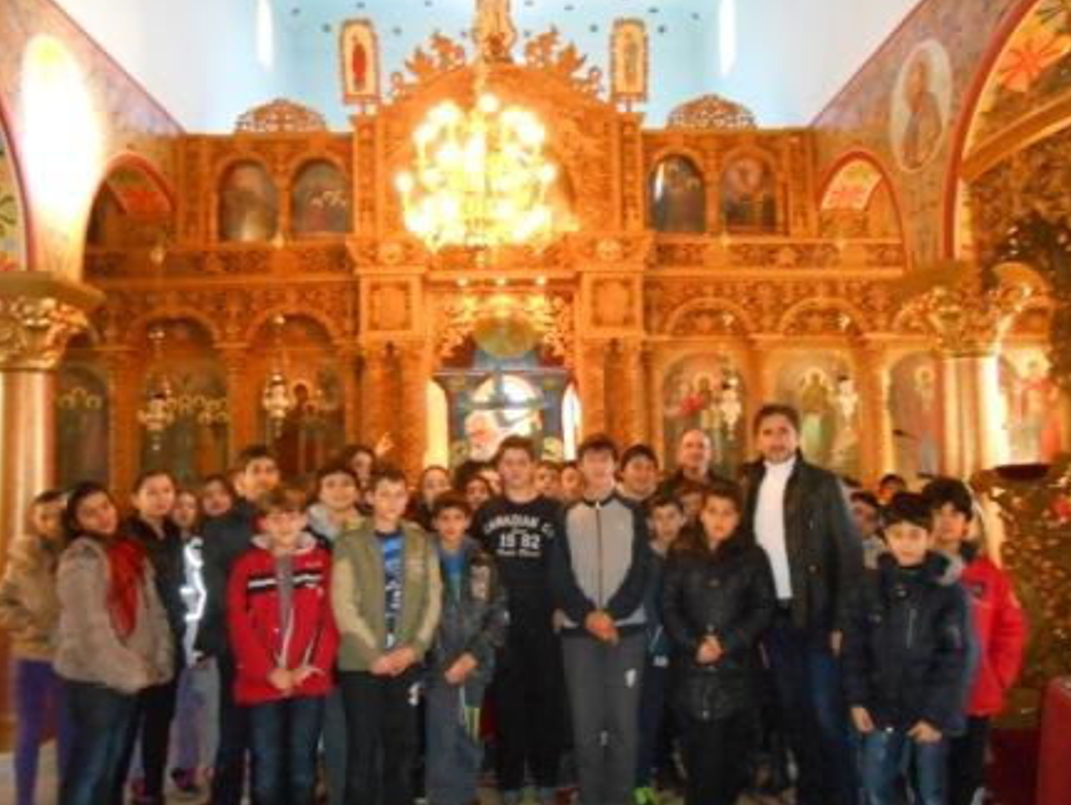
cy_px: 410
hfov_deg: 65.3
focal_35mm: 27
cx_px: 544
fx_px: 836
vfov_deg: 51.4
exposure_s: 1/25
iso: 640
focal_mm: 4.6
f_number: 3.5
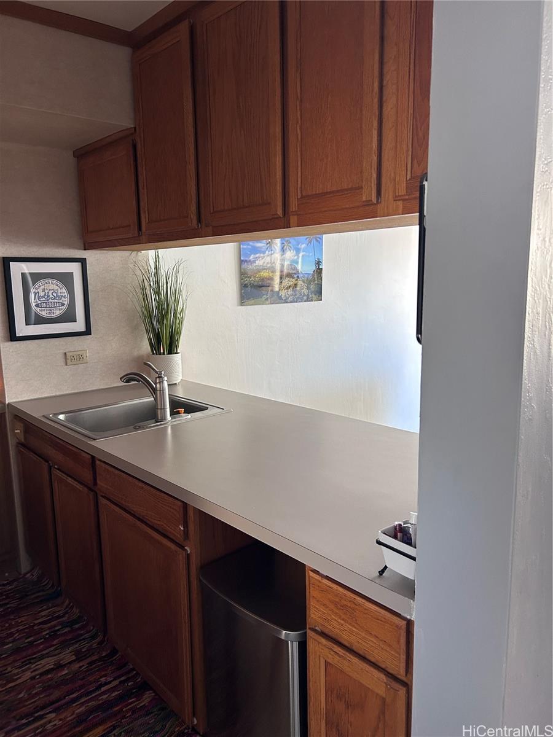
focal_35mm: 26
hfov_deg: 53.1
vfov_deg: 67.3
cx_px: 276
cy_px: 368
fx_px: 554
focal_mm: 5.7
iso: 160
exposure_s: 1/60
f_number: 1.5
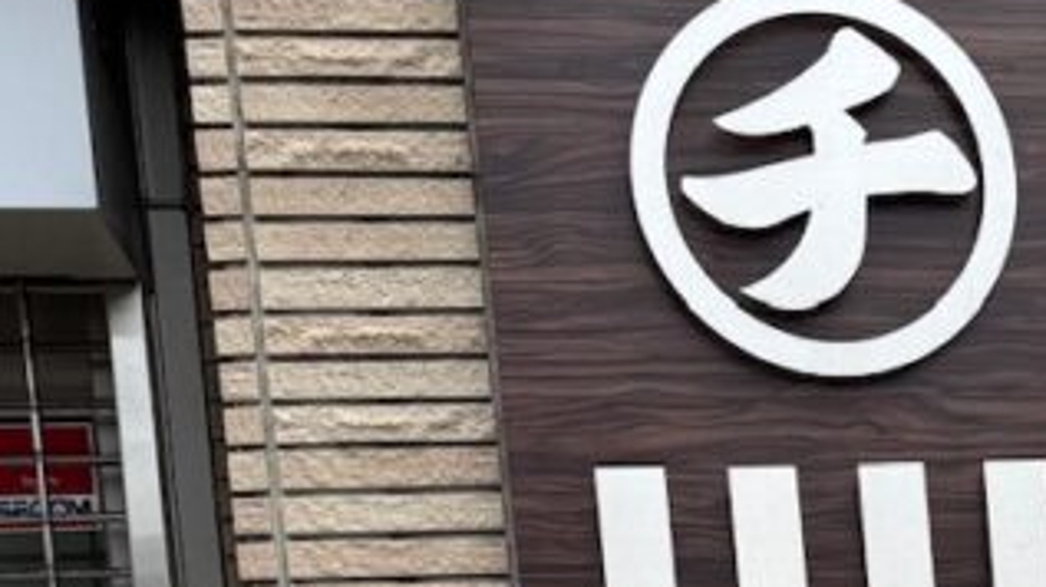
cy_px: 1129
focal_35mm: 88
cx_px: 1214
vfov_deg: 12.3
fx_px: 2440
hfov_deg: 22.5
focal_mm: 6.76
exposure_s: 1/1193
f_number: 1.78
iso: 80
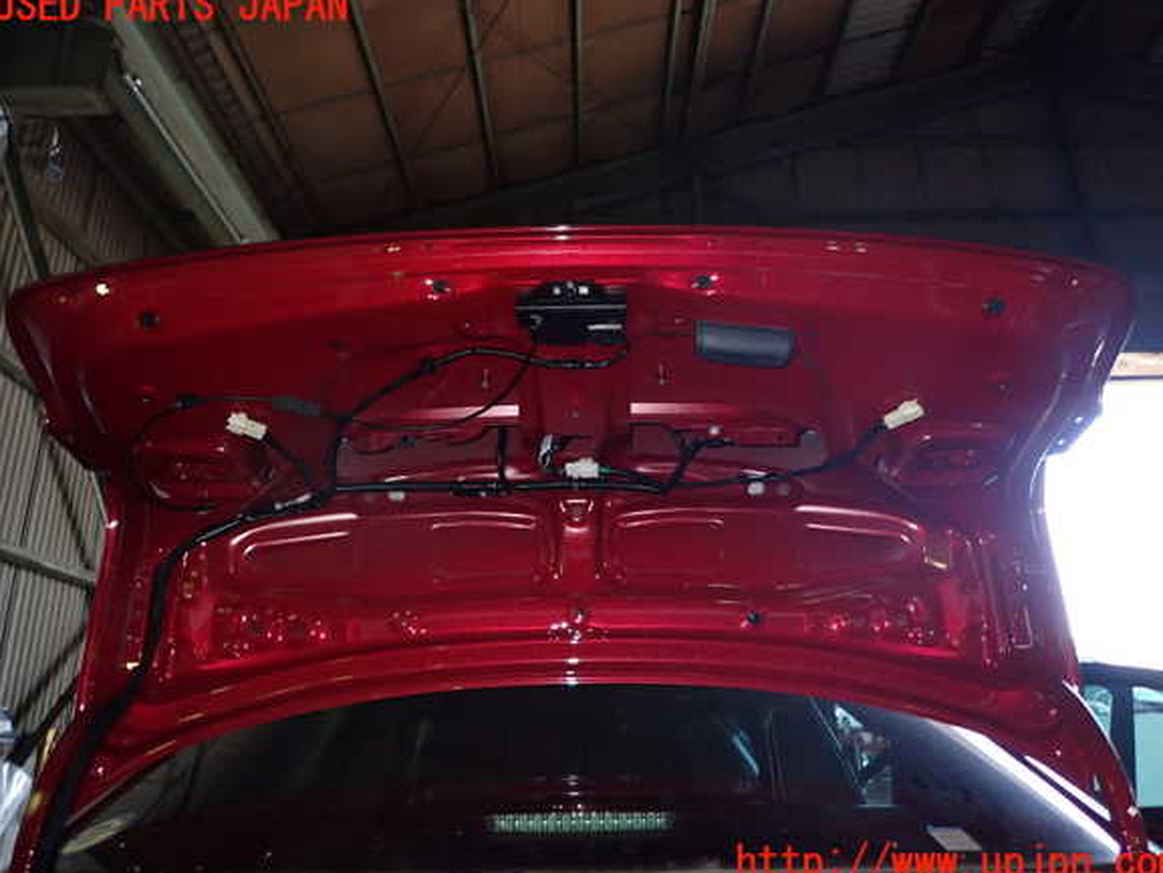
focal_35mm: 26
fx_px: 874
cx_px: 587
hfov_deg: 67.3
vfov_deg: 53.1
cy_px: 435
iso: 320
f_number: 5.6
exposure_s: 1/30
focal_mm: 4.5
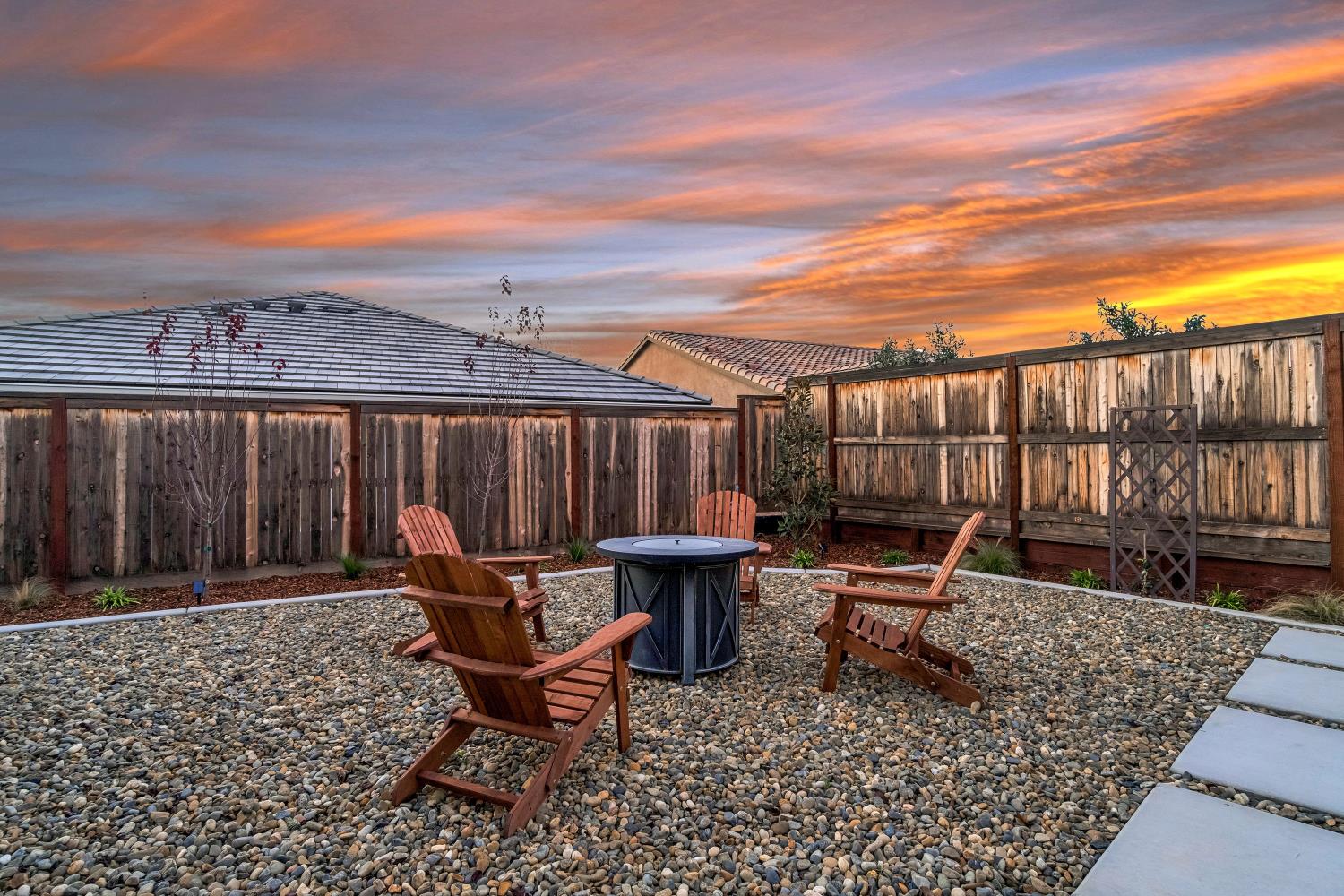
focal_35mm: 18
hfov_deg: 90.0
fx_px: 672
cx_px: 672
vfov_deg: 67.4
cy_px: 448
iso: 400
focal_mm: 12
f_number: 9
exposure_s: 1/6
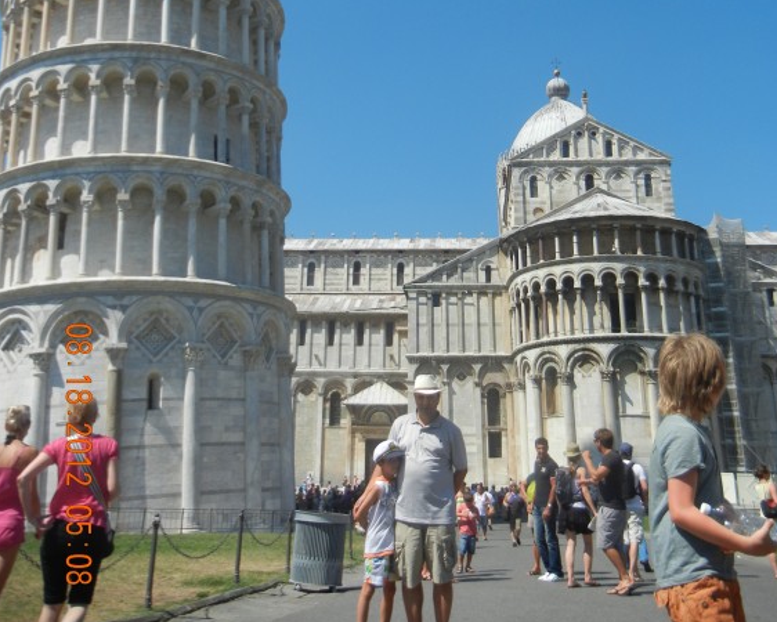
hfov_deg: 45.8
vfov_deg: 36.0
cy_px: 119
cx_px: 394
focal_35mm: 40
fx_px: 920
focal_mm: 5.4
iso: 160
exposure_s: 1/453
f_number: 7
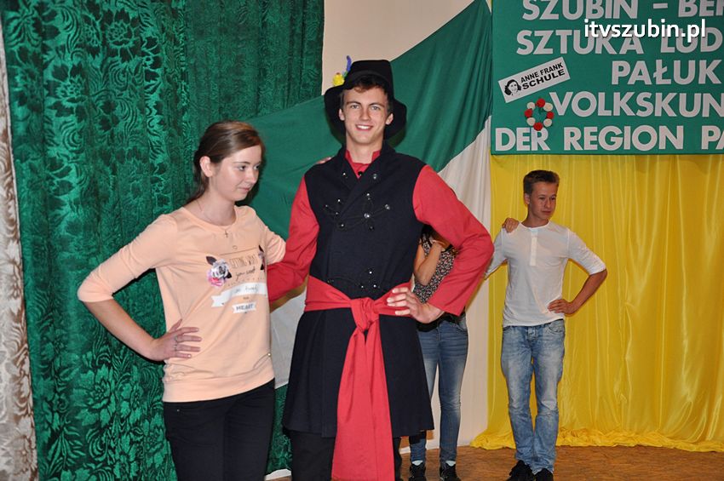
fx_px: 844
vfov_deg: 31.8
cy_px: 240
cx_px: 362
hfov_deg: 46.4
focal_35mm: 42
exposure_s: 1/60
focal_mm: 28
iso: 800
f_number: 4
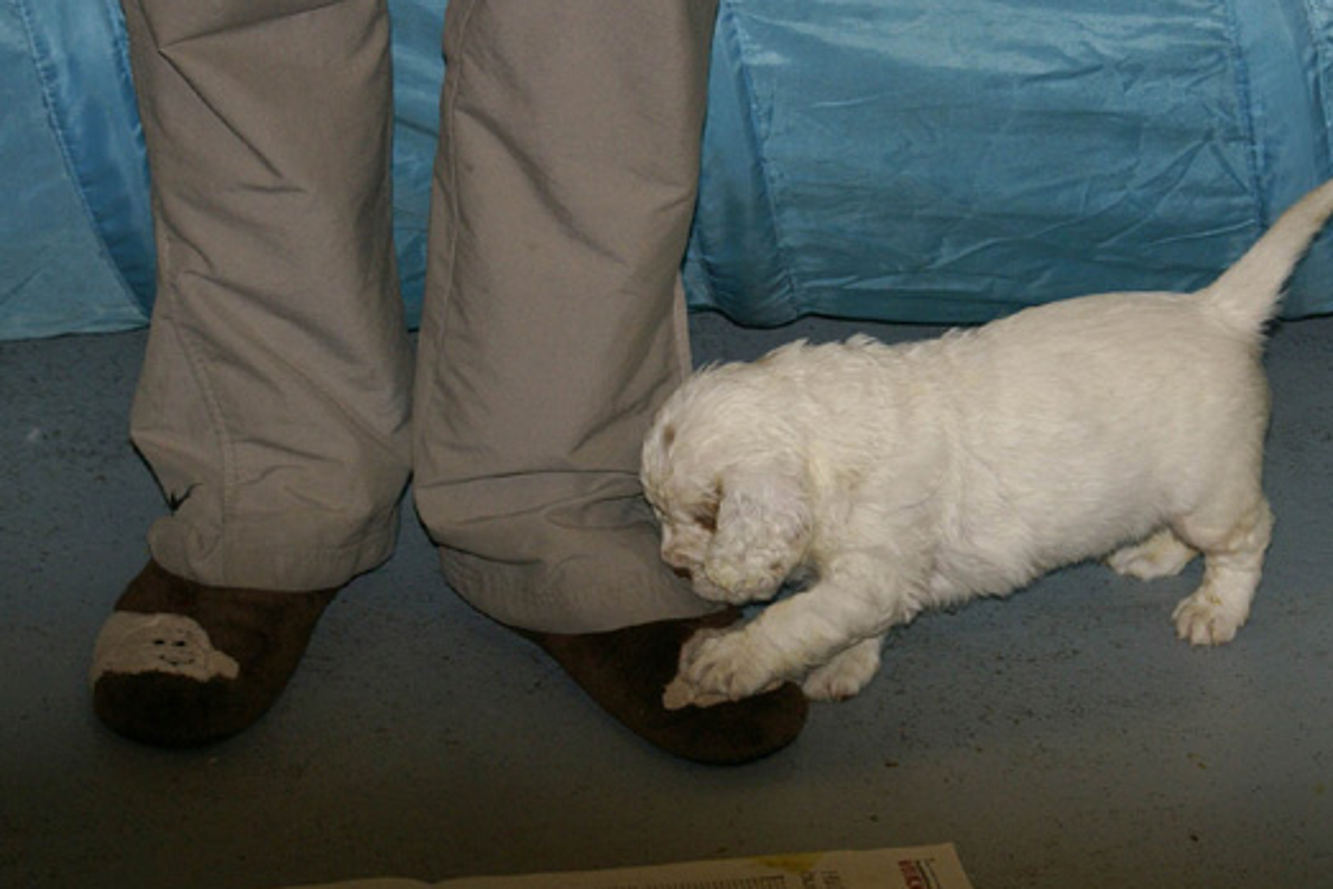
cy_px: 428
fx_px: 5109
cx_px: 899
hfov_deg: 14.8
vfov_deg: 9.9
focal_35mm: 138
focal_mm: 60
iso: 400
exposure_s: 1/100
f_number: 5.6
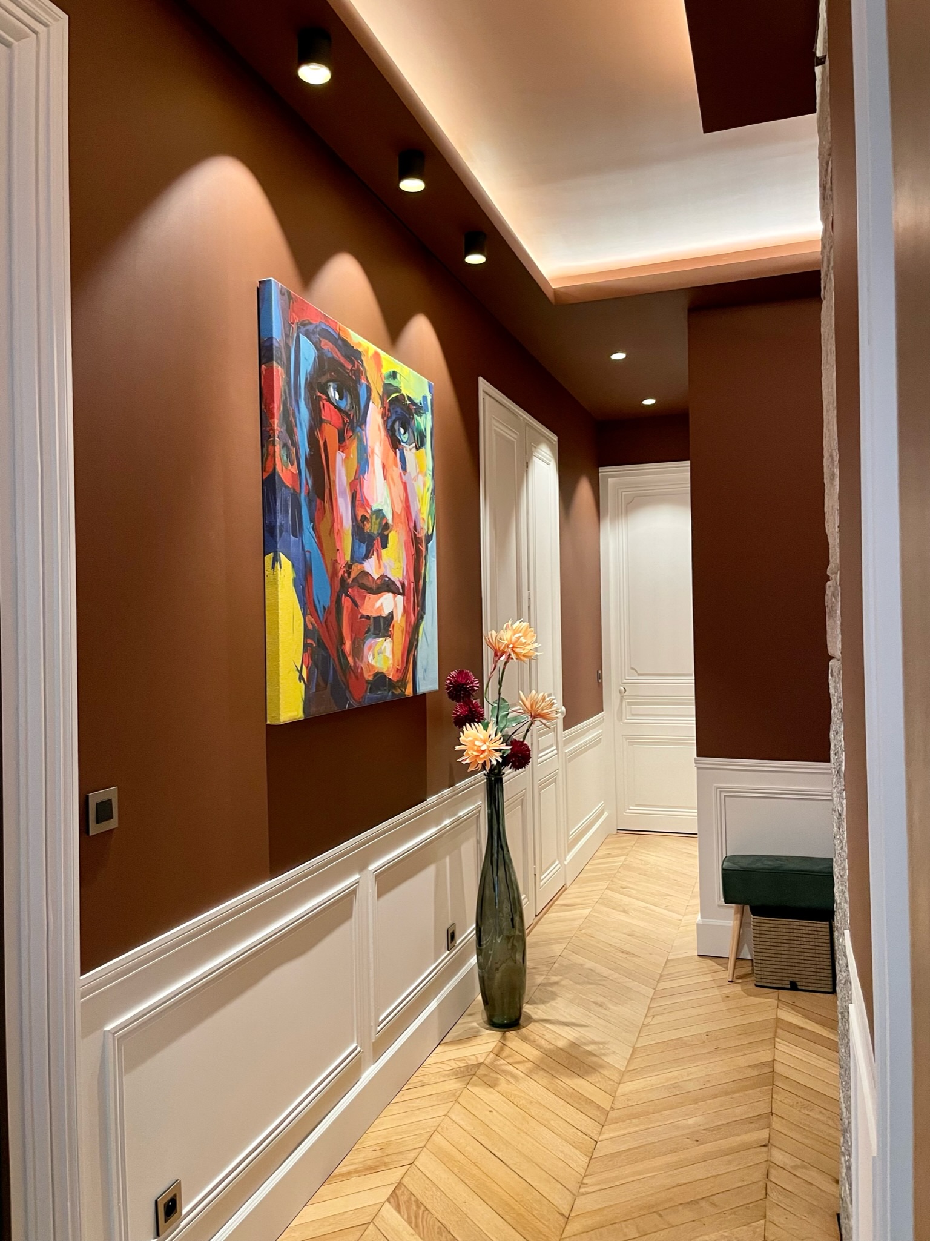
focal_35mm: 26
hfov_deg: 53.0
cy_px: 620
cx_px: 465
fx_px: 932
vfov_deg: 67.3
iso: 400
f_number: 1.6
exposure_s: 1/50
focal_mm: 4.2
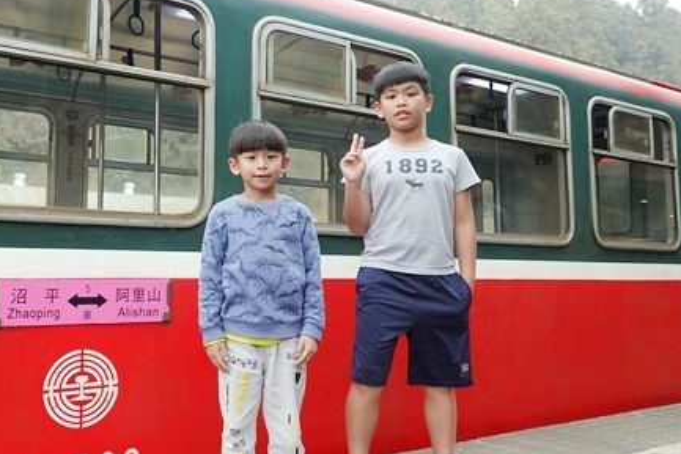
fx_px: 681
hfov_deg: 52.5
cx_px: 250
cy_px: 216
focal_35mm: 36
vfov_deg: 36.9
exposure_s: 1/100
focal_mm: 9
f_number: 2.8
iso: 125
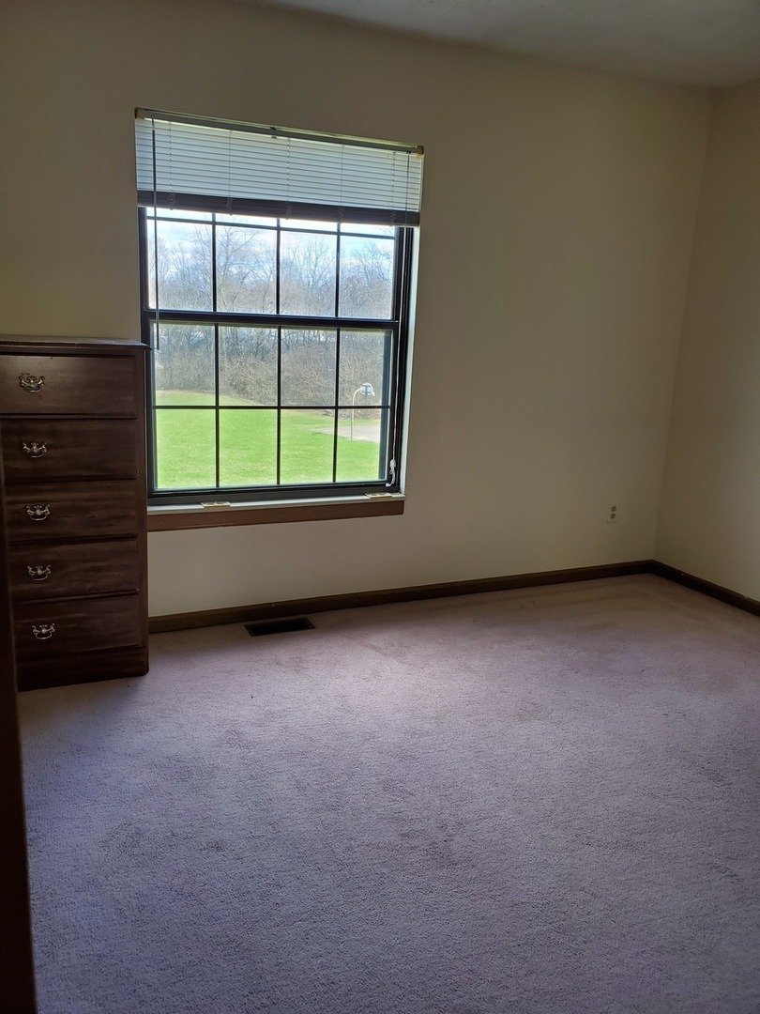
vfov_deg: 67.3
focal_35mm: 26
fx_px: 761
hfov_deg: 53.1
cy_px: 507
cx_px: 380
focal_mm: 4.3
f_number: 2.4
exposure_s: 1/70
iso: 50
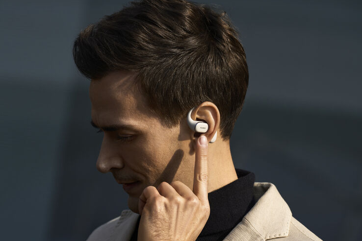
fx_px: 2122
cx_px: 175
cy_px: 126
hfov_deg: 9.8
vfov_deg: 6.5
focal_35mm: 211
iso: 400
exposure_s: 1/1600
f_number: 7.1
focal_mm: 200
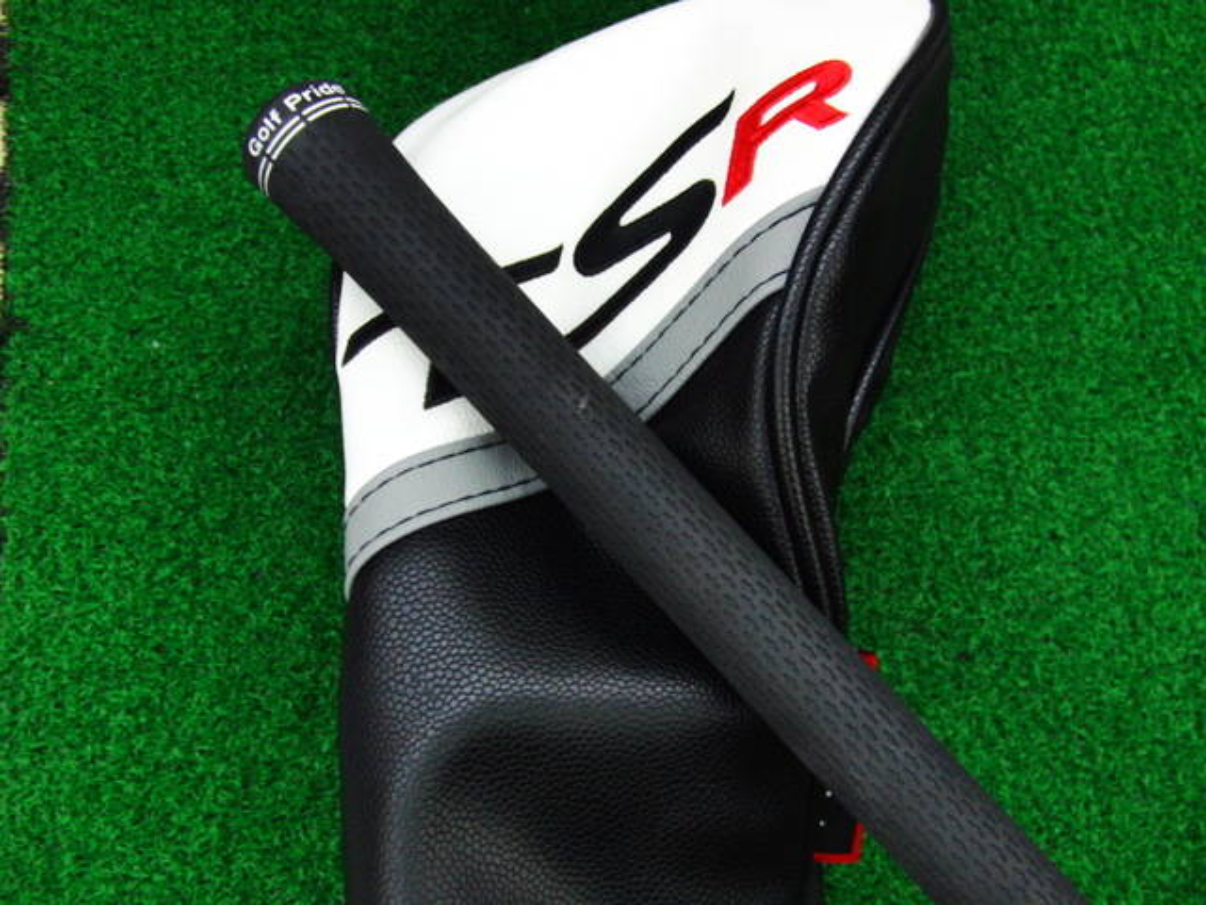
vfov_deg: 38.7
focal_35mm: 37
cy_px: 452
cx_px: 603
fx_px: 1289
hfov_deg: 50.1
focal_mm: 6.42
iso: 400
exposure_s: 1/60
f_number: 3.6
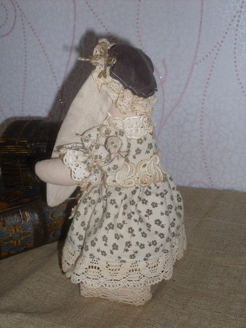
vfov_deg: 32.2
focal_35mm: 60
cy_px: 164
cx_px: 123
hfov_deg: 24.4
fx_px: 568
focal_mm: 9.9
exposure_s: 1/45
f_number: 3.4
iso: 100
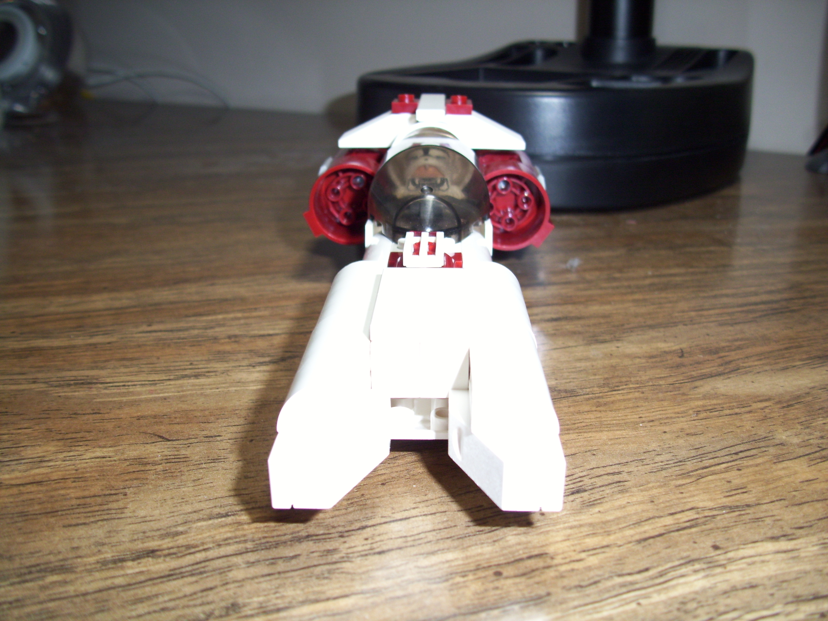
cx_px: 414
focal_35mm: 34
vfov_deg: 41.8
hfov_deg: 54.0
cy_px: 310
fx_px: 813
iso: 80
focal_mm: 5.7
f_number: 2.9
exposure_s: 1/40
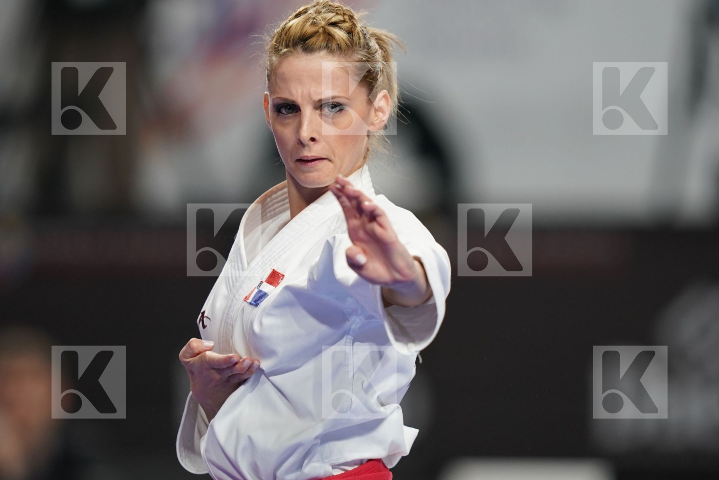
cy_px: 240
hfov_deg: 3.4
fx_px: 11982
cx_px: 360
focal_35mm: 600
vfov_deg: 2.3
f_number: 2.8
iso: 1250
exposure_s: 1/500
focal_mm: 400
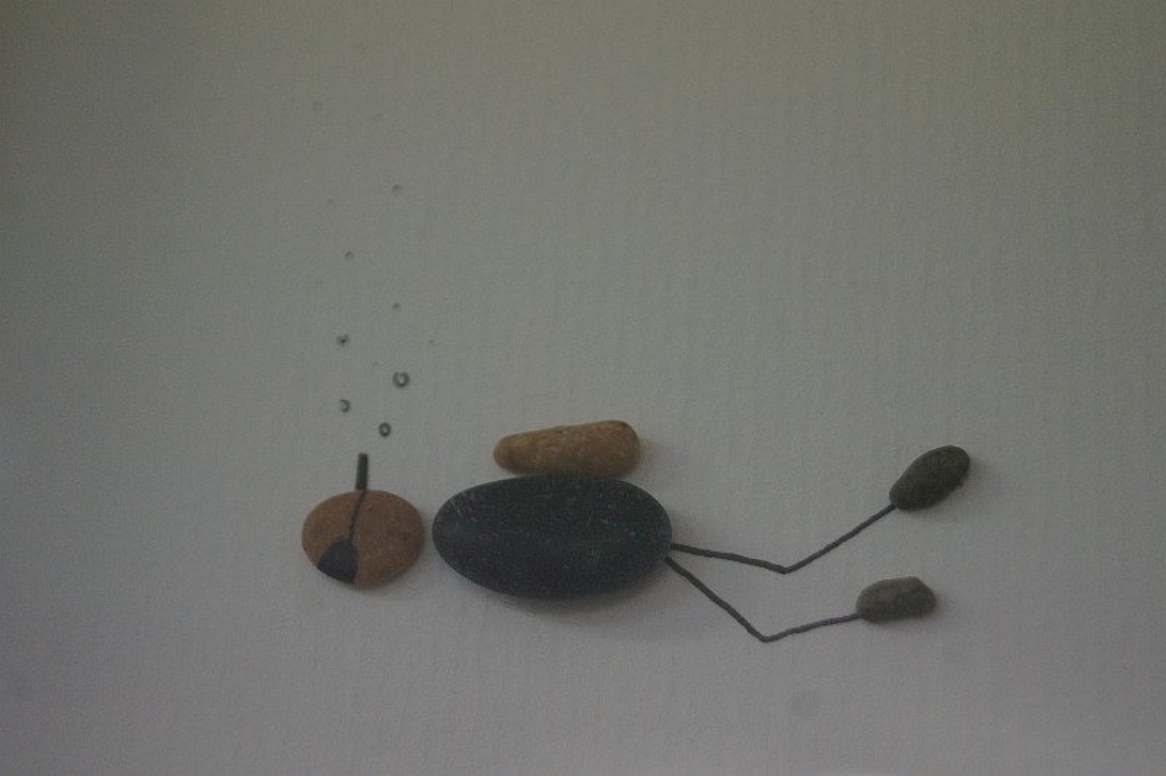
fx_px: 2670
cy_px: 388
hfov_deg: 24.6
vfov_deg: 16.5
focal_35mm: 82
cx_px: 583
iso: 1250
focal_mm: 55
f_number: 5.6
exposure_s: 1/160
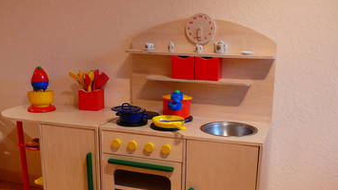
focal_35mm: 43
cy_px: 126
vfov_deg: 27.6
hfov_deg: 47.3
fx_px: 386
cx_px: 170
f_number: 2.8
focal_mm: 7.4
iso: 200
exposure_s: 1/20
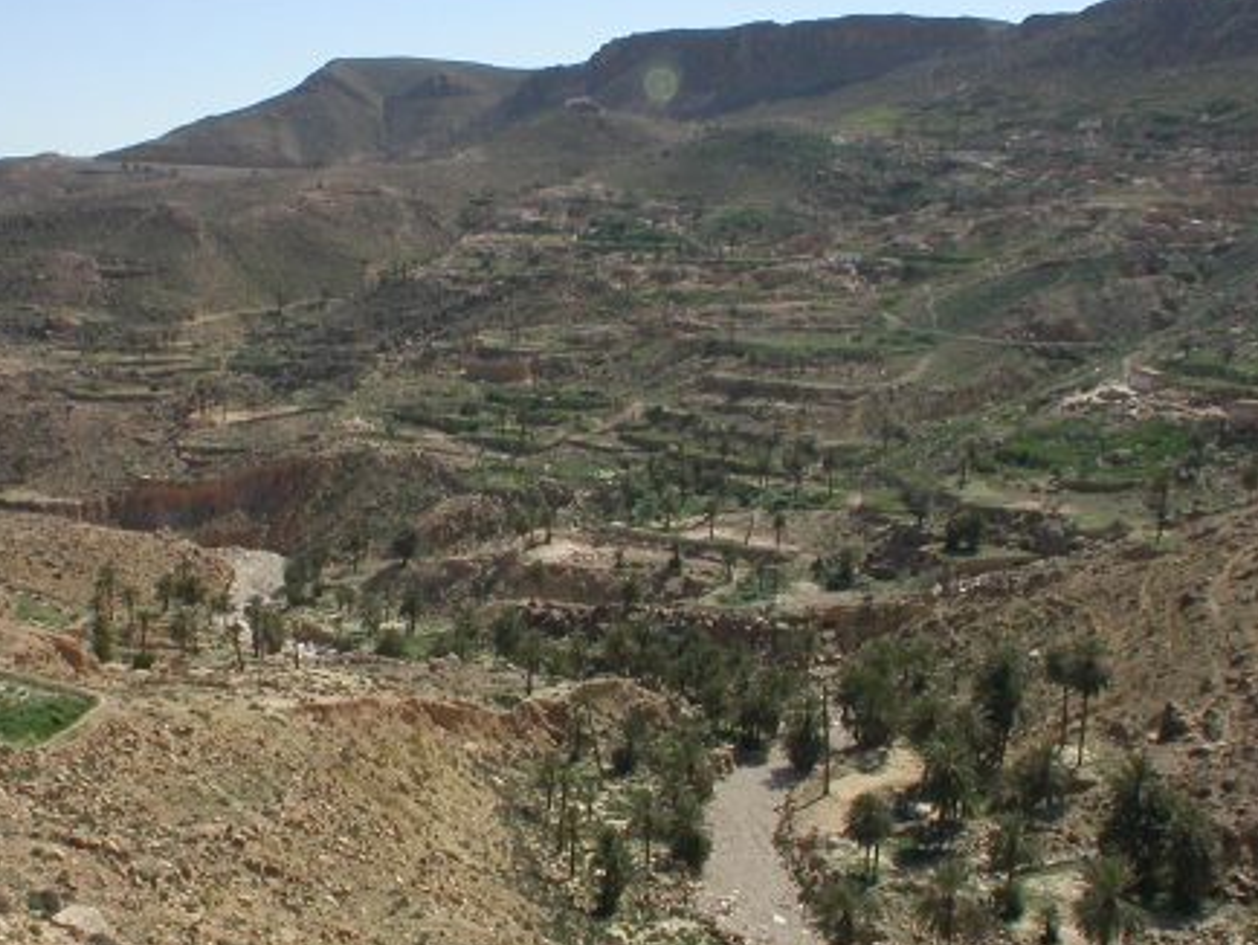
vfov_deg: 21.0
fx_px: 2545
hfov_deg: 27.6
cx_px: 446
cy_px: 455
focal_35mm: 70
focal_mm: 7.85
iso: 100
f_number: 6
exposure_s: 1/181
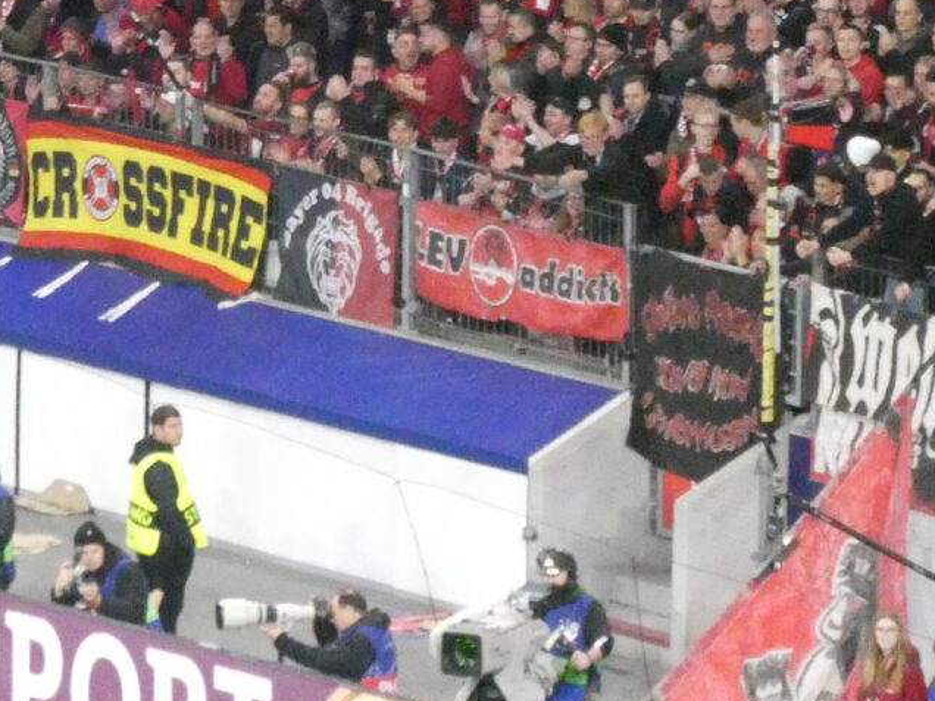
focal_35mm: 629
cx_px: 113
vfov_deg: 2.4
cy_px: -91
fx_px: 16990
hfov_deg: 3.2
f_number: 5.6
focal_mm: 44.8
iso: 2000
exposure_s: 1/125
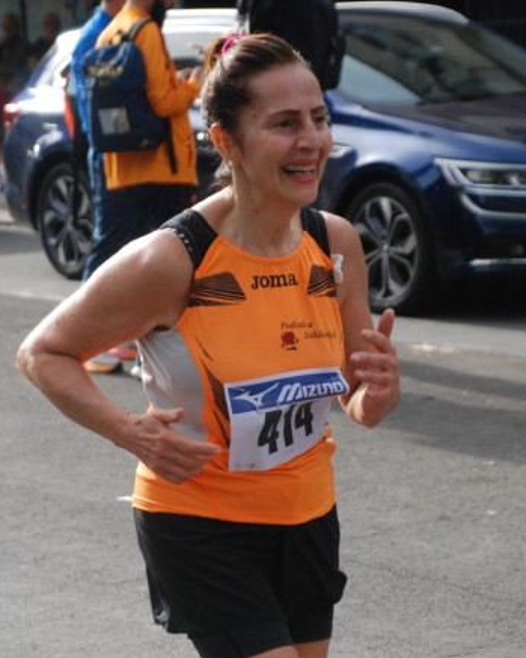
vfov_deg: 14.1
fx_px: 2646
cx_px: 283
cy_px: 442
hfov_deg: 11.4
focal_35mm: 136
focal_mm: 70
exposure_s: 1/1000
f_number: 5.6
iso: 1000
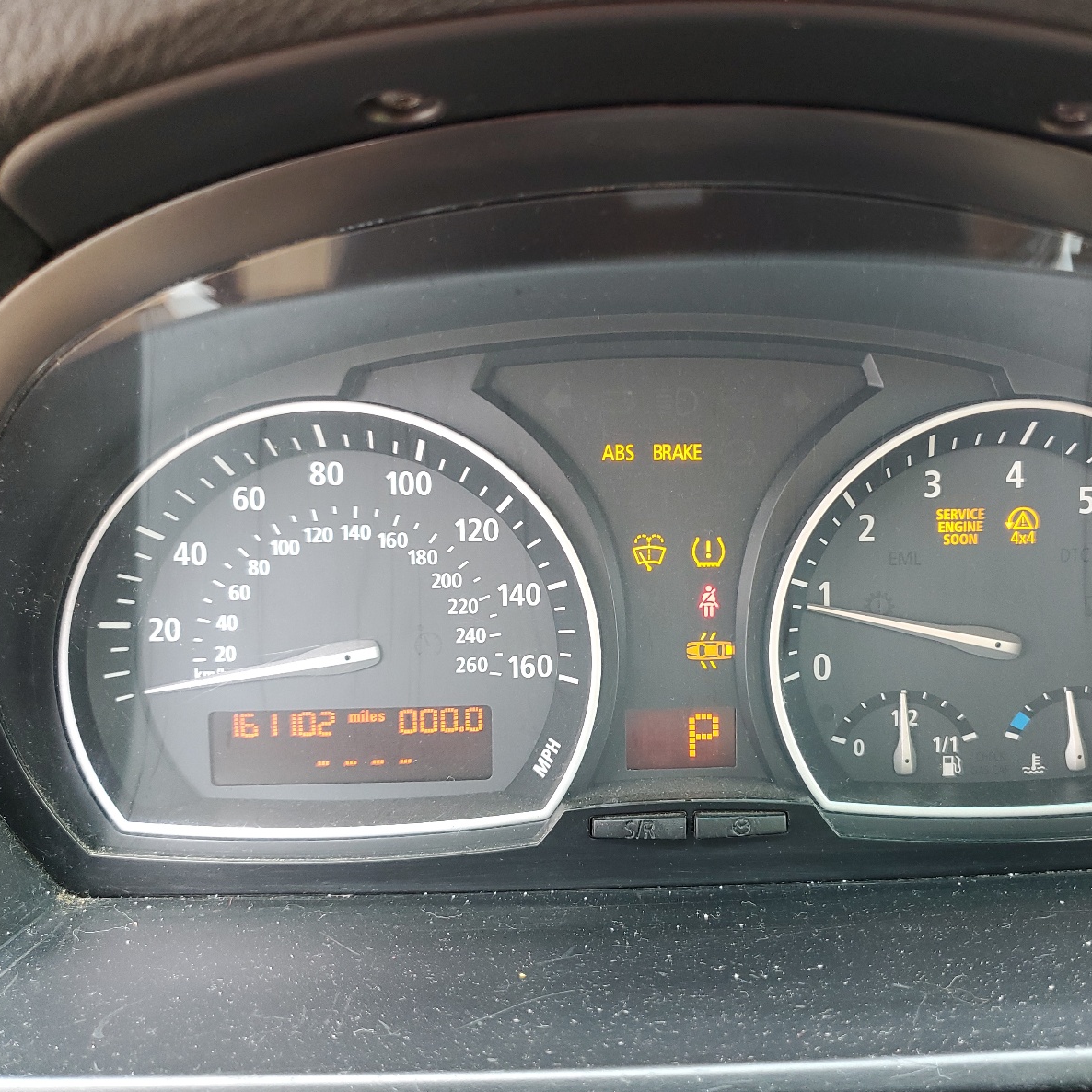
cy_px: 551
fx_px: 1106
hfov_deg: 52.2
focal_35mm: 31
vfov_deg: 52.5
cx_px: 658
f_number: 1.5
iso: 97
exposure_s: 1/60.2
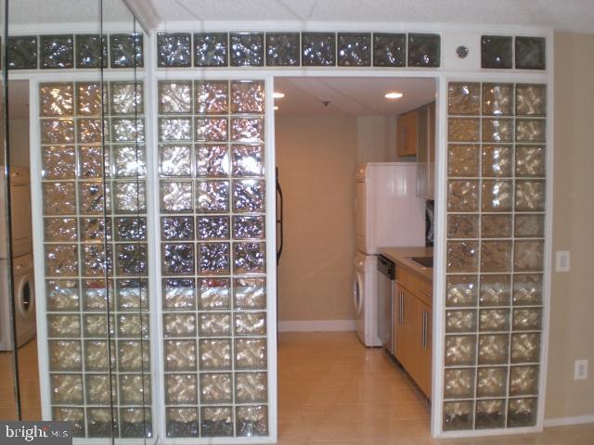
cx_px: 297
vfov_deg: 37.7
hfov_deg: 49.0
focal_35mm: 38
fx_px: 652
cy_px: 222
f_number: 3.1
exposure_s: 1/60
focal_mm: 6.3
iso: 200
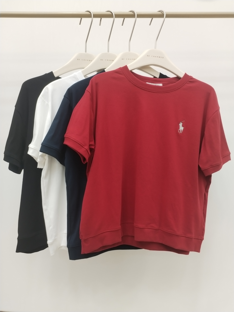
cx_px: 117
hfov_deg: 48.2
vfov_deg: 61.7
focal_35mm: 29
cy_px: 156
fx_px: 261
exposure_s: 1/60
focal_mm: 4.75
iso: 209
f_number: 1.8
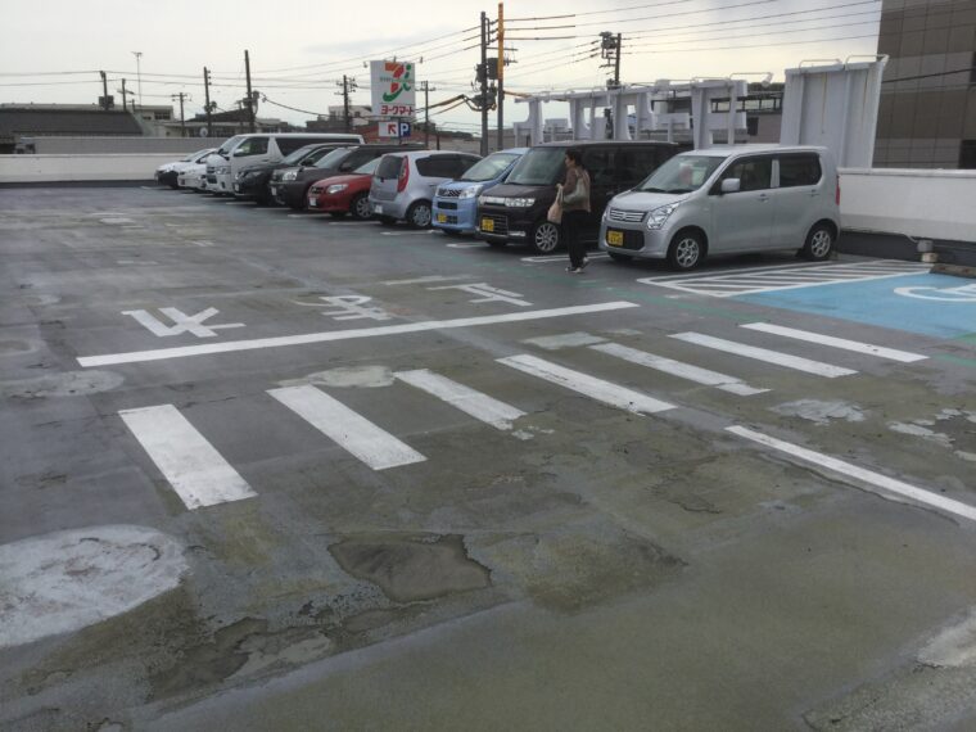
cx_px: 488
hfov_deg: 58.4
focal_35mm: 31
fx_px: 874
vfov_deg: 45.4
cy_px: 366
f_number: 2.4
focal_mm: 3.3
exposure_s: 1/1181
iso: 25
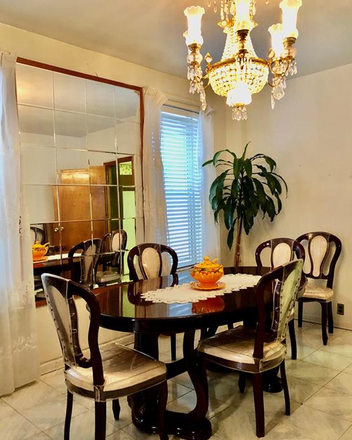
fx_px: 391
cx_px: 173
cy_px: 221
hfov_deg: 48.5
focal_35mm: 30
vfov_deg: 58.8
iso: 100
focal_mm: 3.99
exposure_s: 1/15
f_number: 1.8
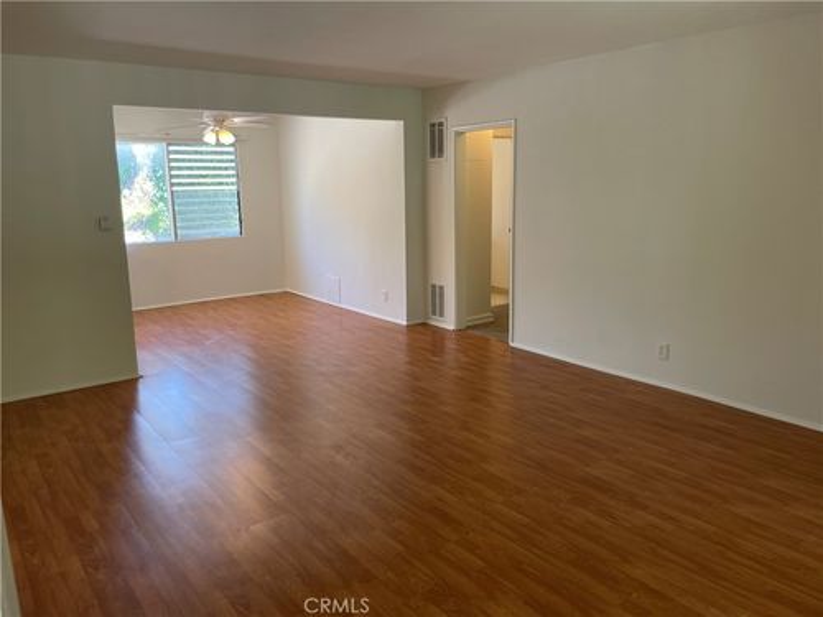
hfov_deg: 67.3
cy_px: 308
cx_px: 412
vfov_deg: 53.1
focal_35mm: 26
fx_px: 618
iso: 100
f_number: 1.6
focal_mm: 4.2
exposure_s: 1/120
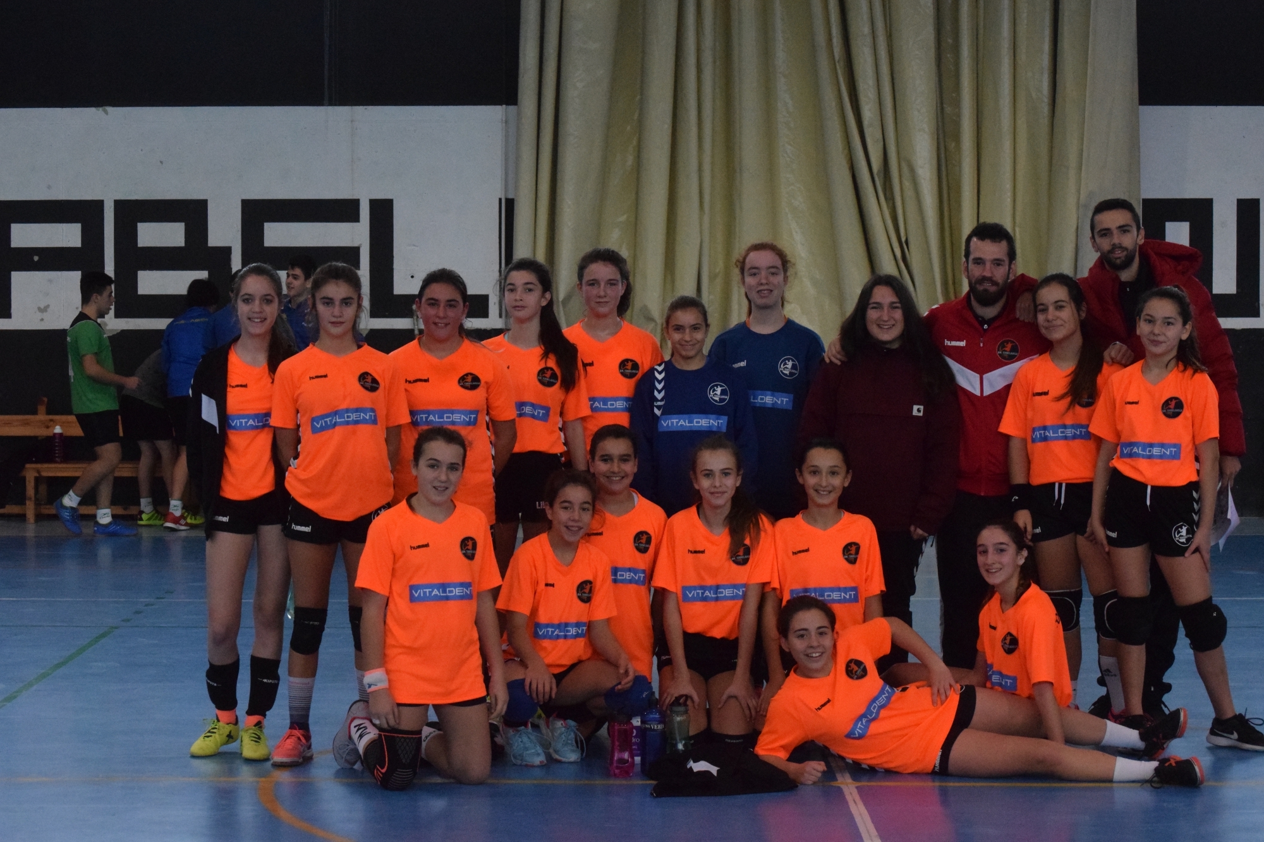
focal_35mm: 82
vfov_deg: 16.6
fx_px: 2896
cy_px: 421
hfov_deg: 24.6
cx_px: 632
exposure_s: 1/640
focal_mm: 55
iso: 6400
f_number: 7.1
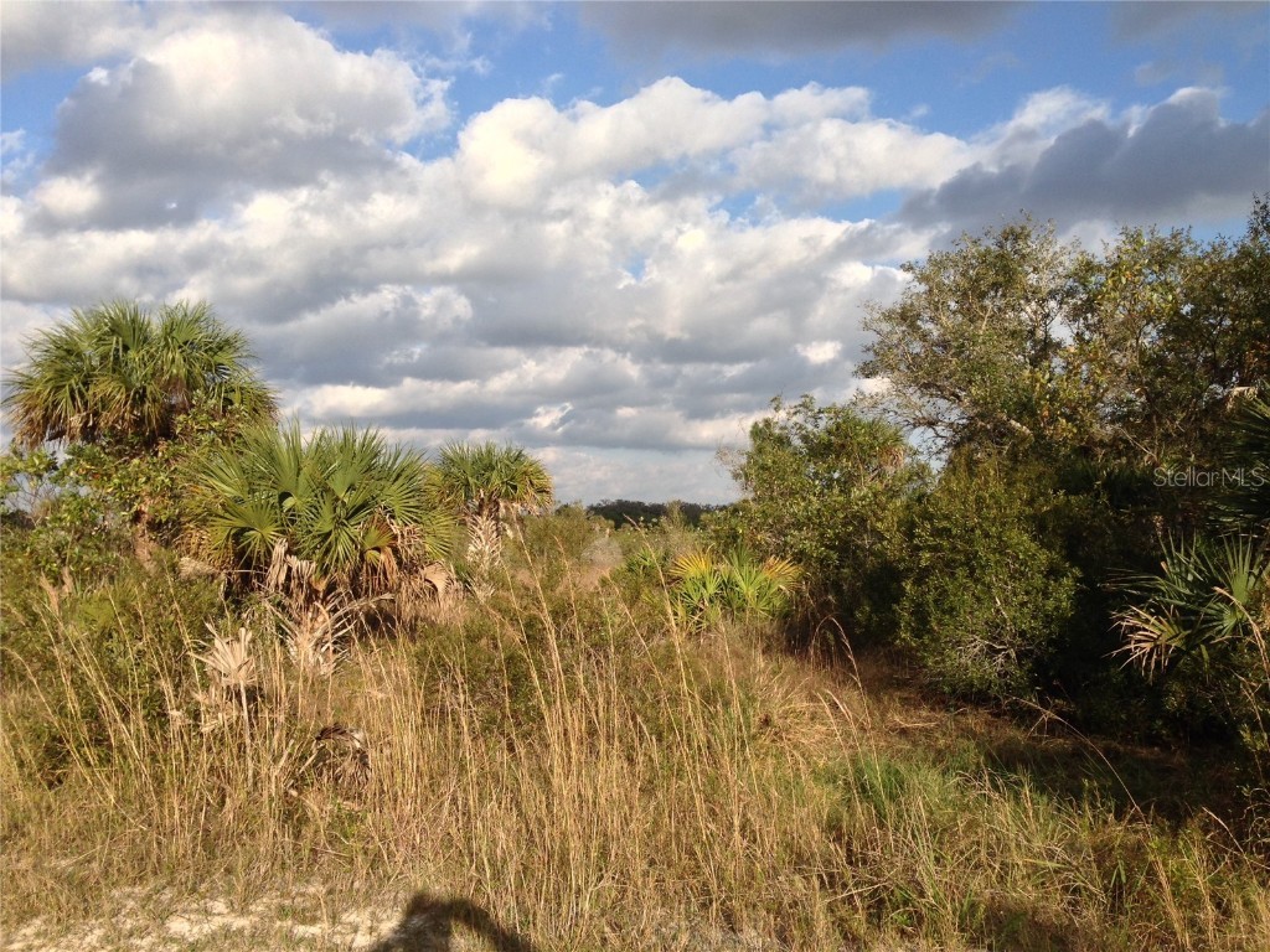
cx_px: 635
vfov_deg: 42.9
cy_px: 476
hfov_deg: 55.4
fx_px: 1211
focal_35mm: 33
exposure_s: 1/1232
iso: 50
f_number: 2.4
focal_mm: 4.12
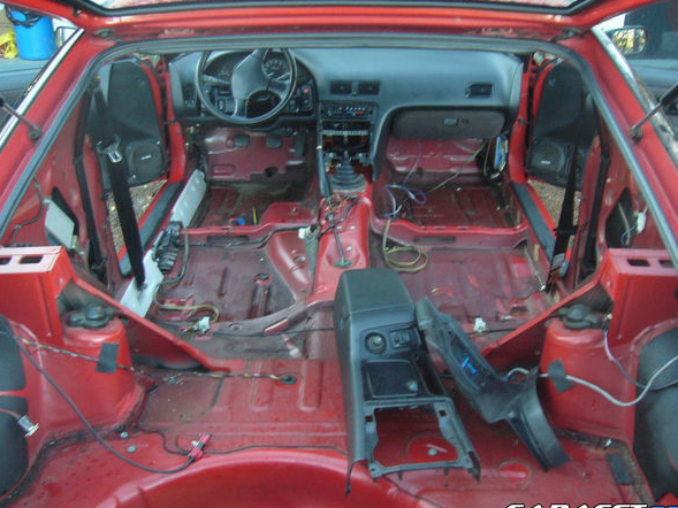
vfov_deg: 37.7
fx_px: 744
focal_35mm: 38
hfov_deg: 49.0
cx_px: 334
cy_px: 246
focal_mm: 5.8
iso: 200
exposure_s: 1/8
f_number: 2.8
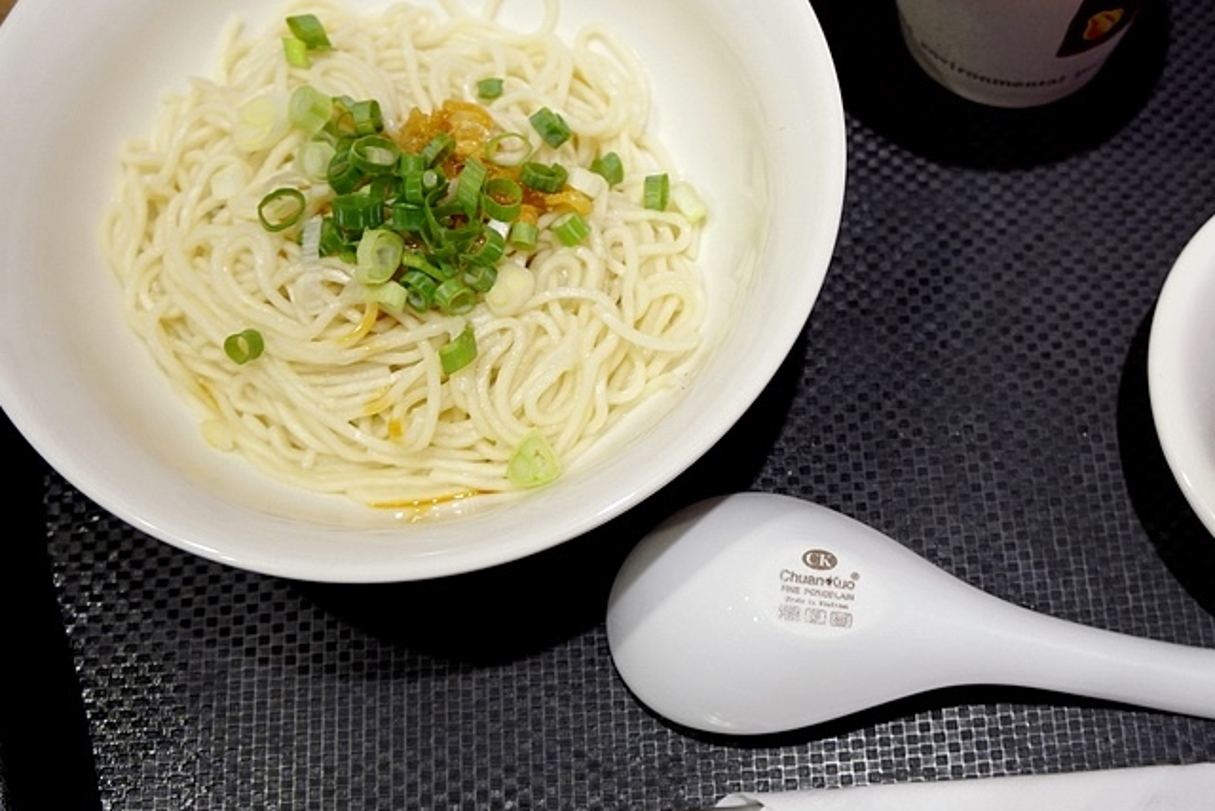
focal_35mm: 48
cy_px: 282
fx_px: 1620
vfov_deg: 27.9
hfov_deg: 40.6
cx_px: 813
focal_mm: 20
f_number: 3.5
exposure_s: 1/60
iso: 640
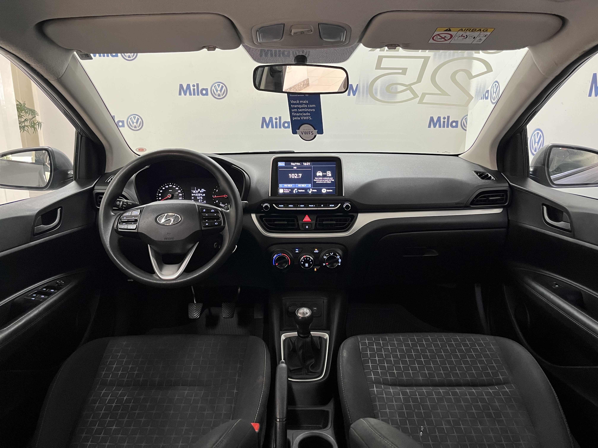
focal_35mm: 26
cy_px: 224
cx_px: 299
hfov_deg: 67.3
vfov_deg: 53.1
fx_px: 449
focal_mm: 5.1
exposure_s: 1/60
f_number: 1.6
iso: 400
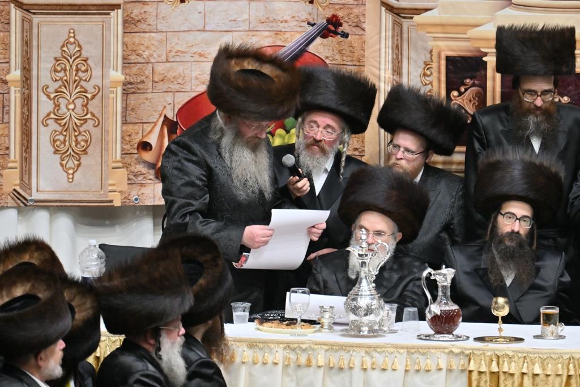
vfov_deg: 4.6
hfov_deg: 6.9
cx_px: 290
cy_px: 194
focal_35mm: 300
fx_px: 4832
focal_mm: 200
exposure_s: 1/400
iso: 1000
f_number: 2.8
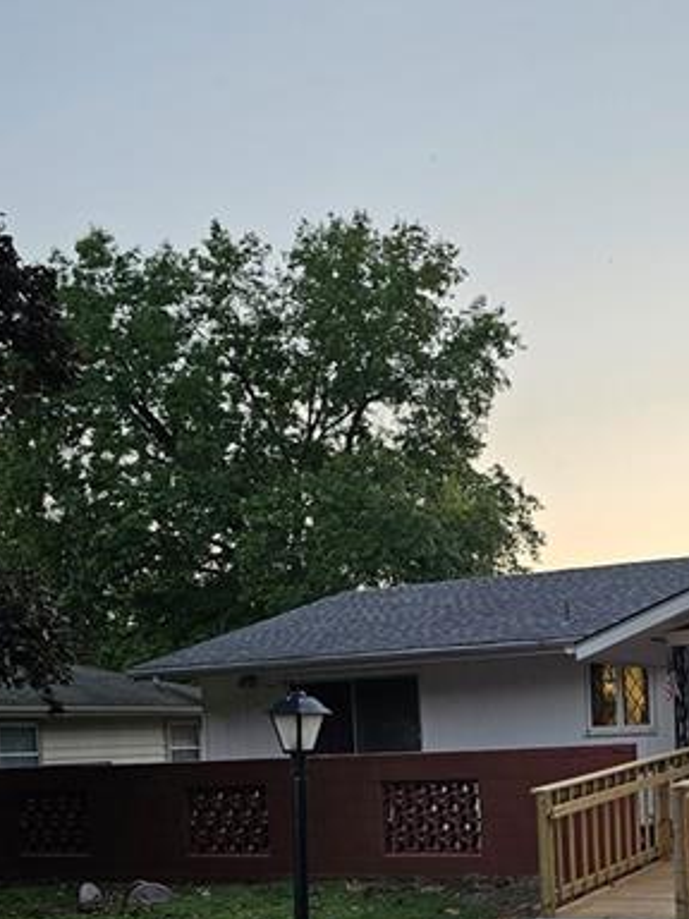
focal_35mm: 46
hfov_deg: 29.9
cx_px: 651
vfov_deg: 39.3
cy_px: 761
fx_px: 1221
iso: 100
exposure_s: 1/180
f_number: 1.7
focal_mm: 6.3
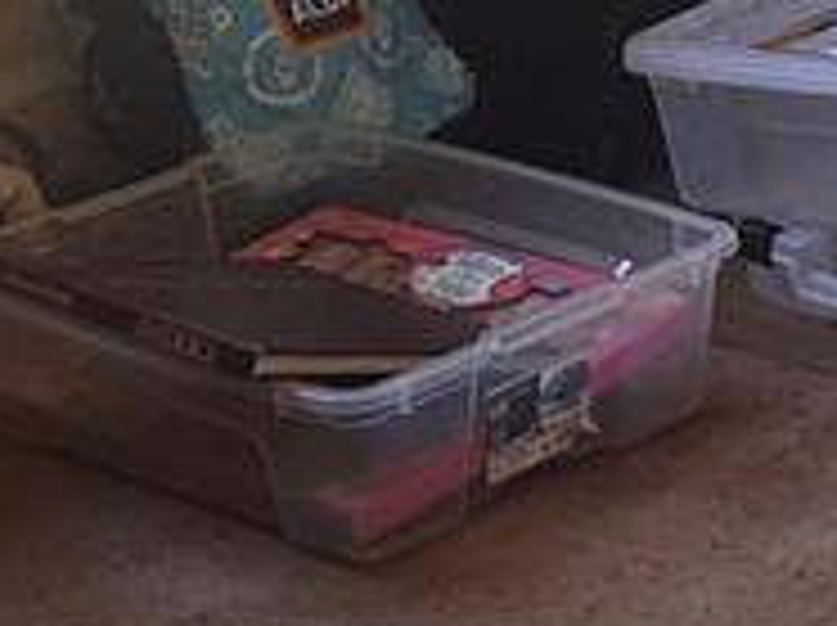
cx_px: 1503
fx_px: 4492
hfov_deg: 10.1
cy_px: -775
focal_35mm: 186
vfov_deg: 7.5
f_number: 1.78
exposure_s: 1/121
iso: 160
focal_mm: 6.86
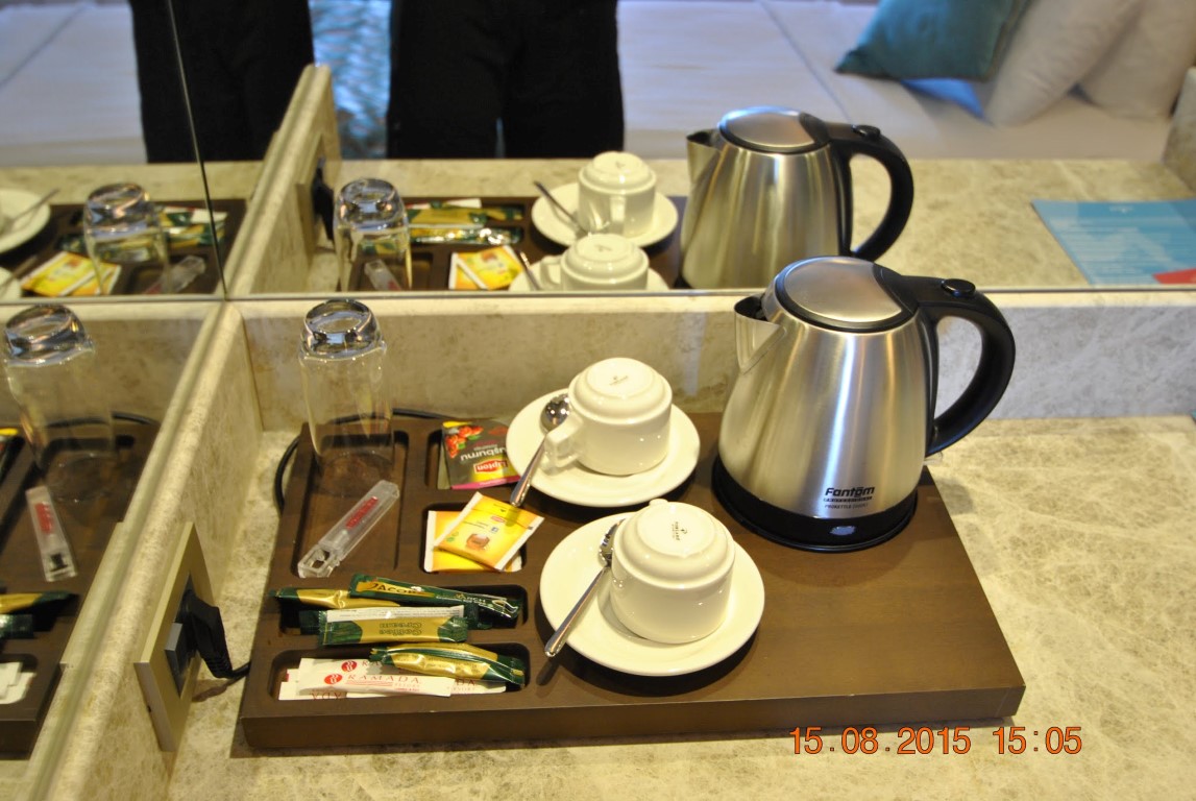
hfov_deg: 53.1
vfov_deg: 37.0
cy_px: 400
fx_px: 1198
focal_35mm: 36
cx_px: 598
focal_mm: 24
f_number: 4.5
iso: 400
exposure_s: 1/20
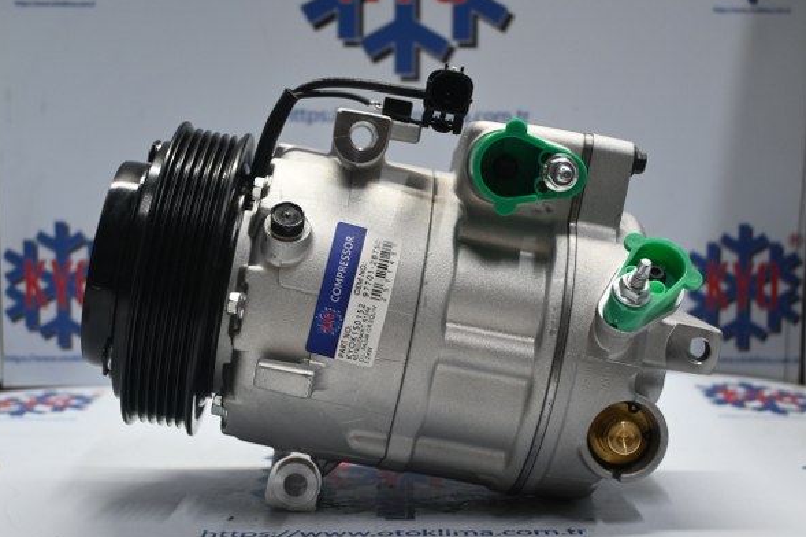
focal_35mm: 54
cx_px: 398
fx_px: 1197
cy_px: 270
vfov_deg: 25.3
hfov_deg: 37.2
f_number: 5.3
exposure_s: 1/60
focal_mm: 35
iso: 900
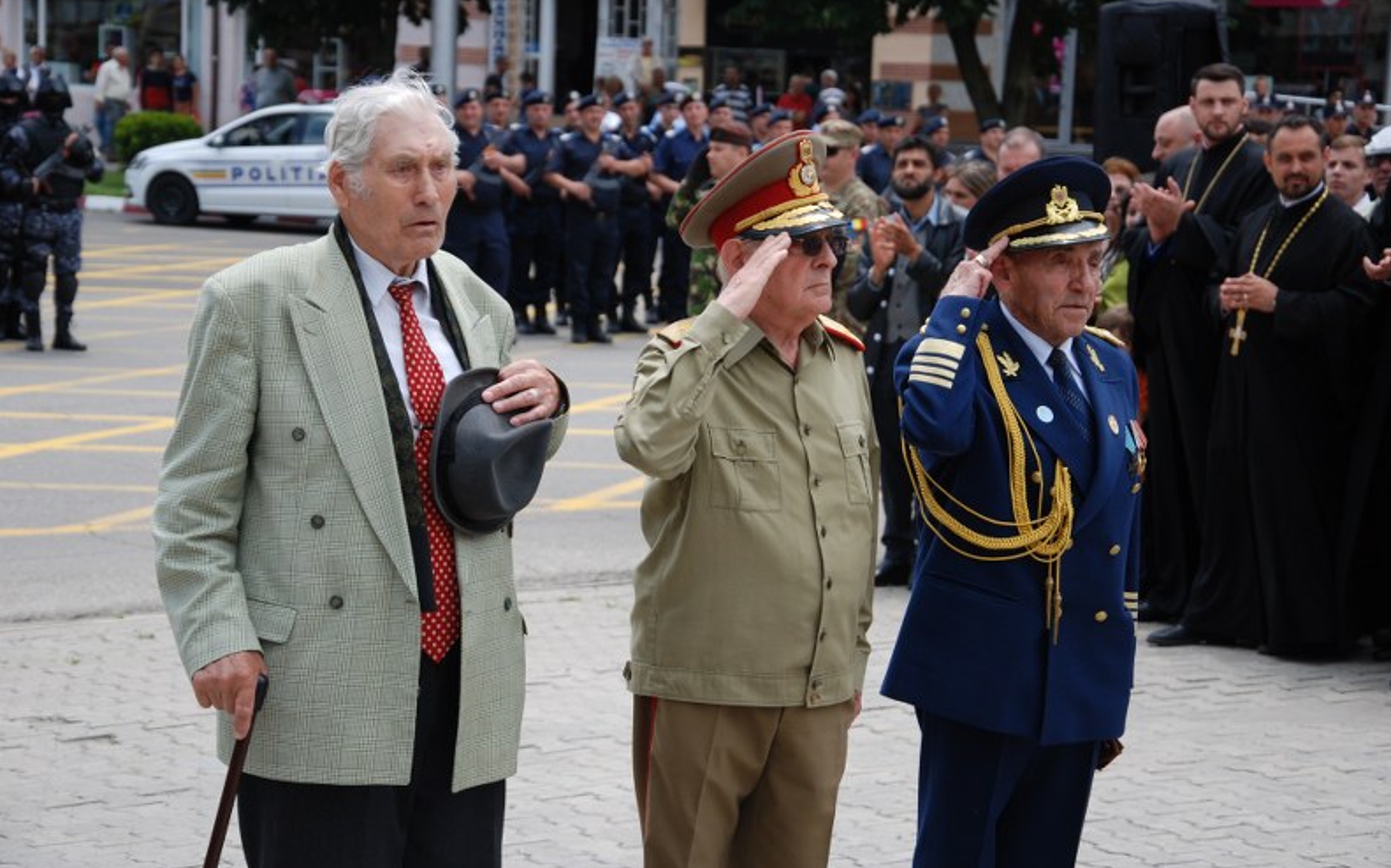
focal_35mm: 96
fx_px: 3639
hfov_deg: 21.6
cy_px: 406
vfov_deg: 13.6
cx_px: 700
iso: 200
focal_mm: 62
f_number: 5.3
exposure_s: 1/400
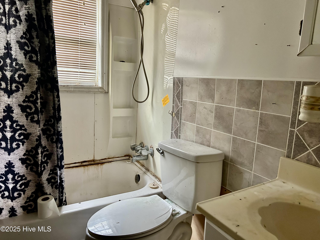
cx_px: 160
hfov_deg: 67.3
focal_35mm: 26
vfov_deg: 53.1
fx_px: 240
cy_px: 120
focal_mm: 5.7
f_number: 1.5
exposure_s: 1/47
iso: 500
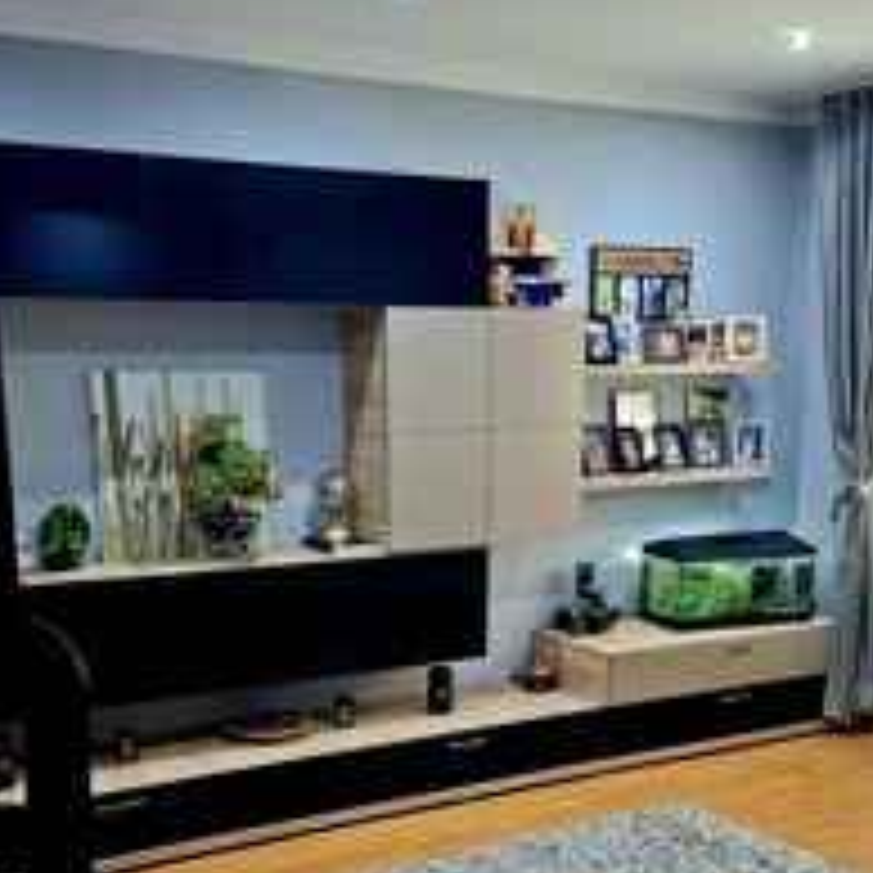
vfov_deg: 39.2
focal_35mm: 42
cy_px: 630
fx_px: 1198
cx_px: 418
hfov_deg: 40.0
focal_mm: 5.54
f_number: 1.8
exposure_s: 1/33
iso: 320
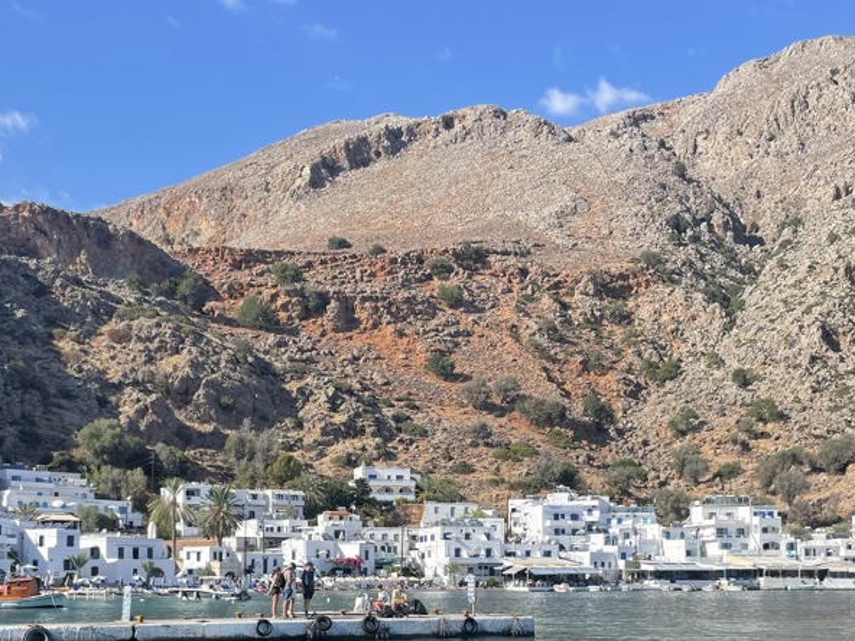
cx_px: 432
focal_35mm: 45
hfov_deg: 42.1
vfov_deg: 31.2
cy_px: 531
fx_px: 1111
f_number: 1.6
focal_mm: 4.2
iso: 32
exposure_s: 1/2353
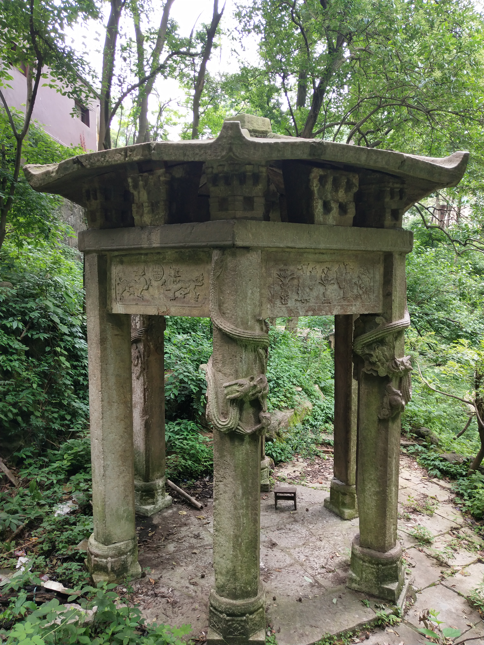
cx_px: 242
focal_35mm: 30
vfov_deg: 60.0
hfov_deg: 46.8
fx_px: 559
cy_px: 322
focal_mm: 3.95
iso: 89
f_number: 1.8
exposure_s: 1/100
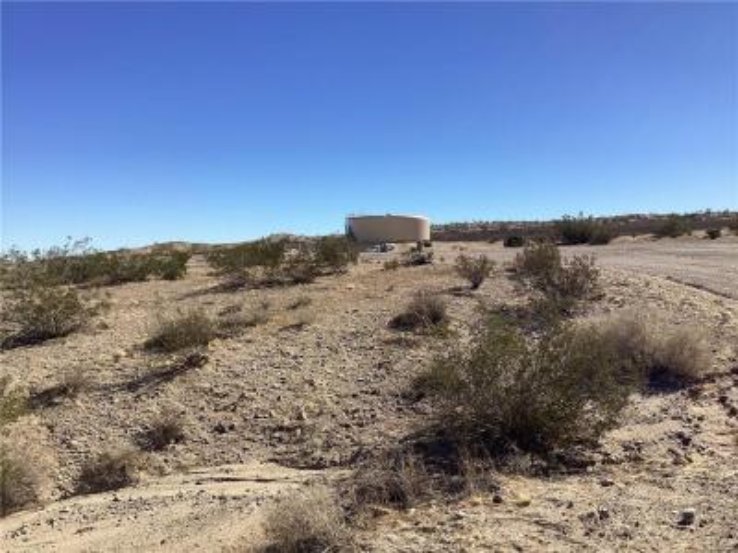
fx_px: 661
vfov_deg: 45.4
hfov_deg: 58.4
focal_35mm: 31
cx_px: 369
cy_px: 276
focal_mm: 3.3
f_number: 2.4
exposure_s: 1/1942
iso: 25
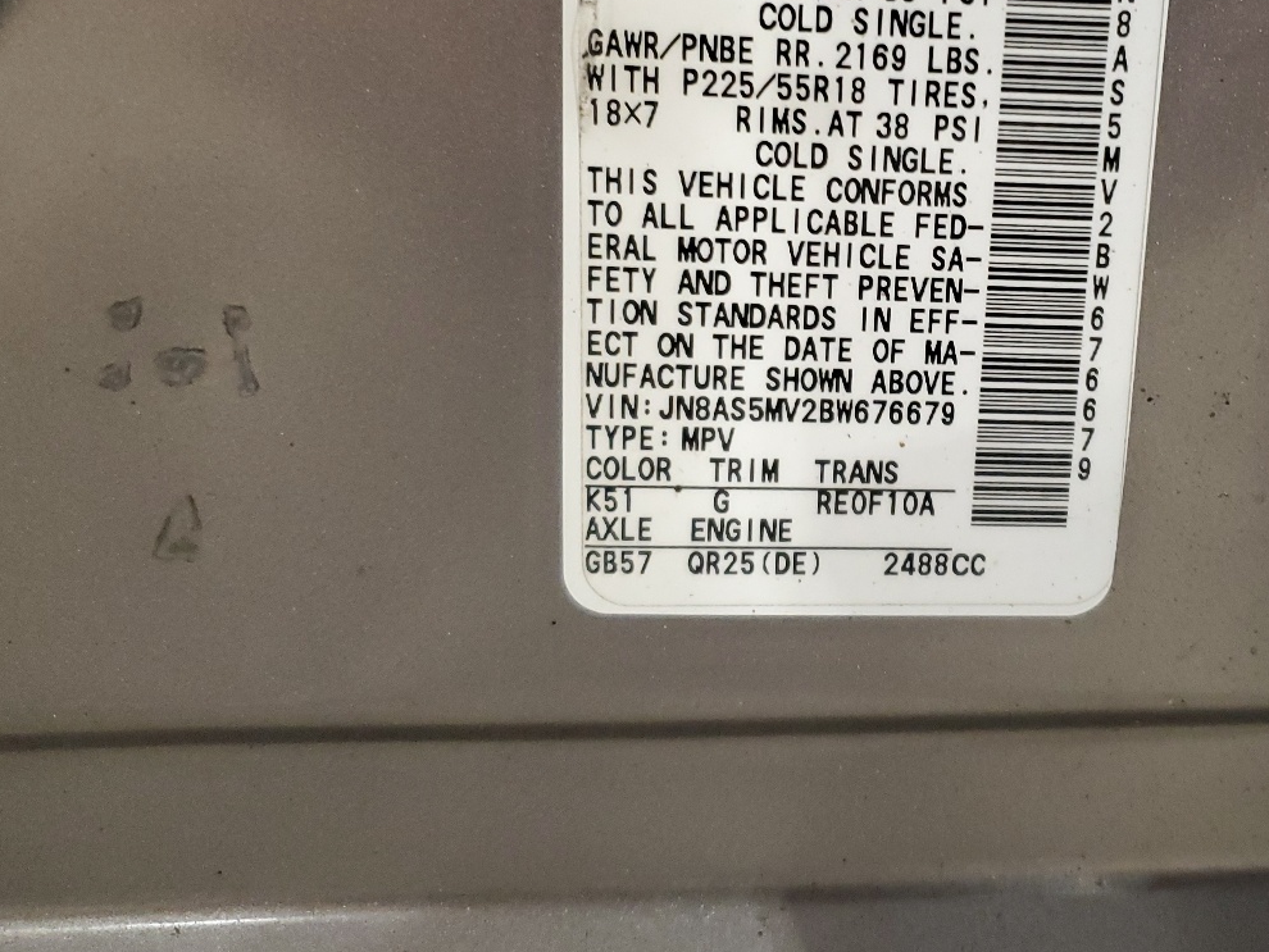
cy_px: 278
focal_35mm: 42
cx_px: 942
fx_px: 1540
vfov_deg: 33.9
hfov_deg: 43.4
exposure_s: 1/60.2
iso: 330
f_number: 1.5
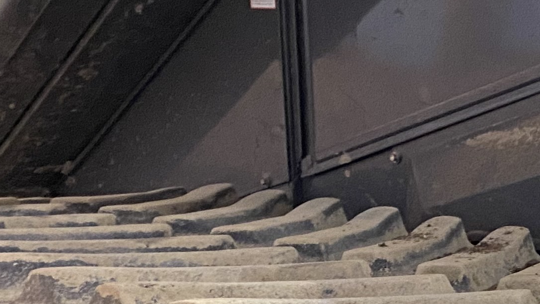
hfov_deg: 19.7
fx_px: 1503
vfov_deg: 10.5
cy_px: 621
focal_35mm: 105
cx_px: 548
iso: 640
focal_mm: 4.25
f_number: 1.8
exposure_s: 1/30
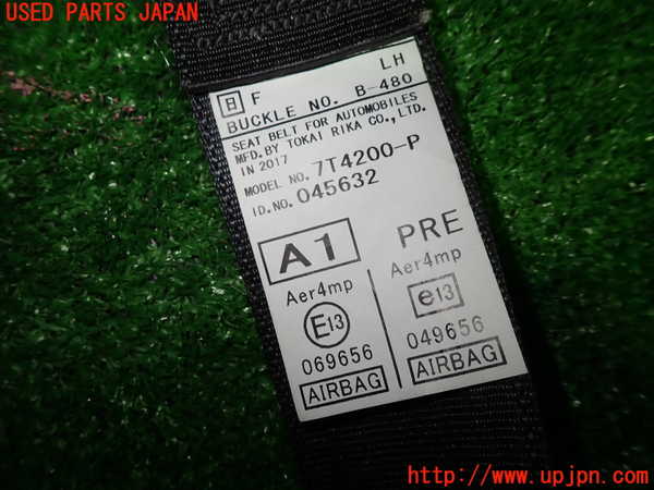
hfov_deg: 69.4
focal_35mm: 25
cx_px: 327
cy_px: 245
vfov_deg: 54.9
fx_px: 472
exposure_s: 1/80
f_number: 2.8
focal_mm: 4.5
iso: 100
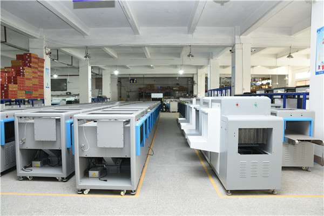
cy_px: 108
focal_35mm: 24
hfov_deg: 73.7
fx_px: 216
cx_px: 162
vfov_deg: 53.1
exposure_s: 1/25
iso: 1000
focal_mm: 24
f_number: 5.6
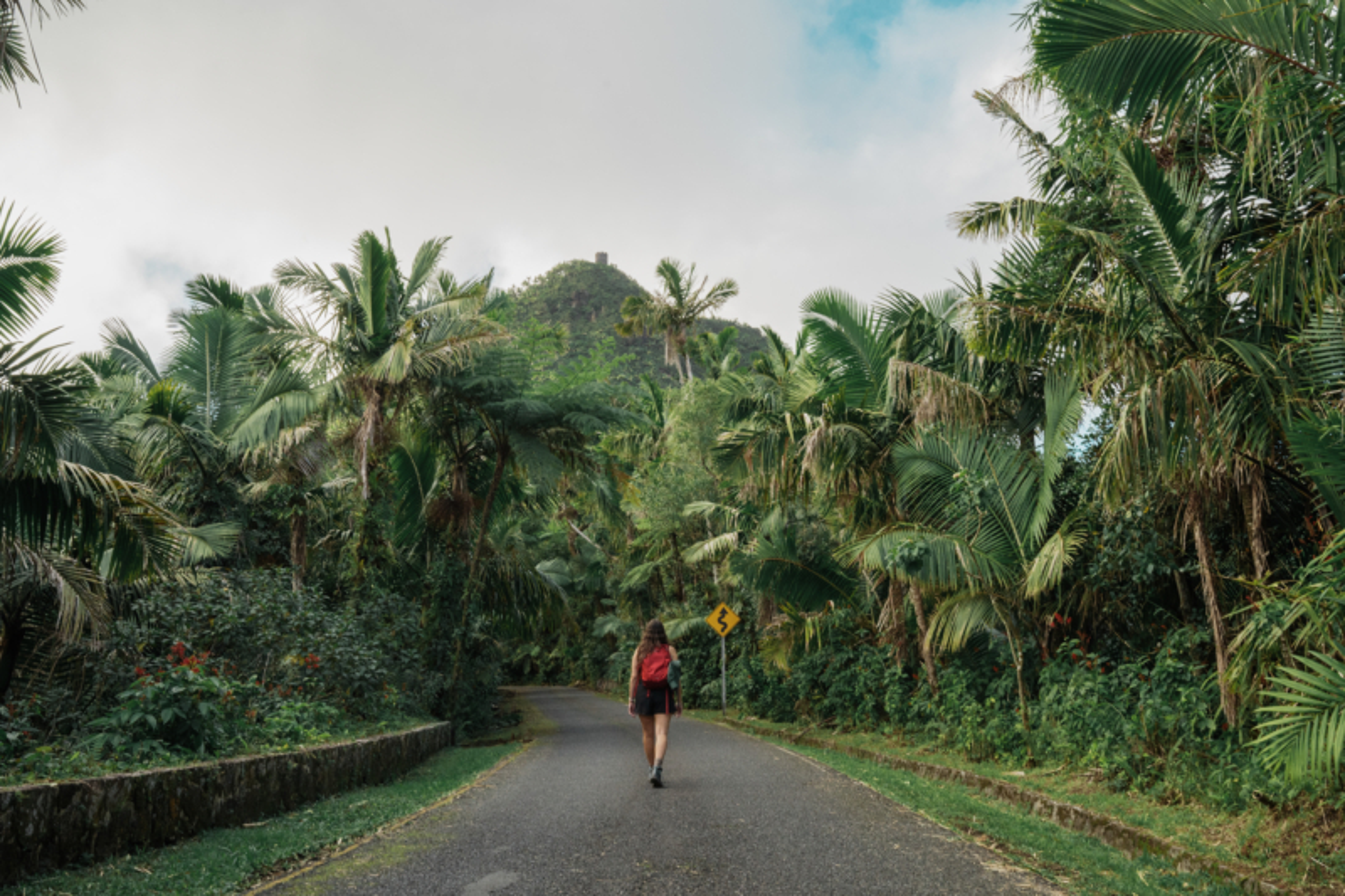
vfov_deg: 39.3
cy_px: 448
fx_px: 1255
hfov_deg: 56.4
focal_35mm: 34
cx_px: 672
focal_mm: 33.6
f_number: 13
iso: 640
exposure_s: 1/200
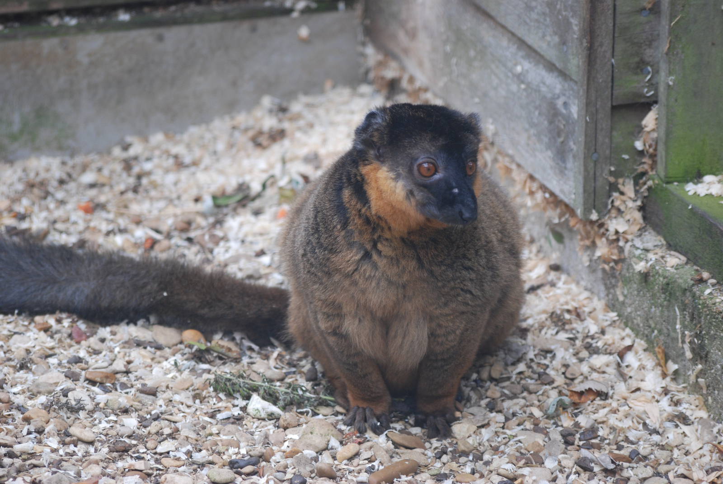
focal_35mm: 202
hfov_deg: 10.1
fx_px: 4072
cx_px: 362
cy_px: 242
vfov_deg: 6.8
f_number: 4.5
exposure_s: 1/125
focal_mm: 135
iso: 280
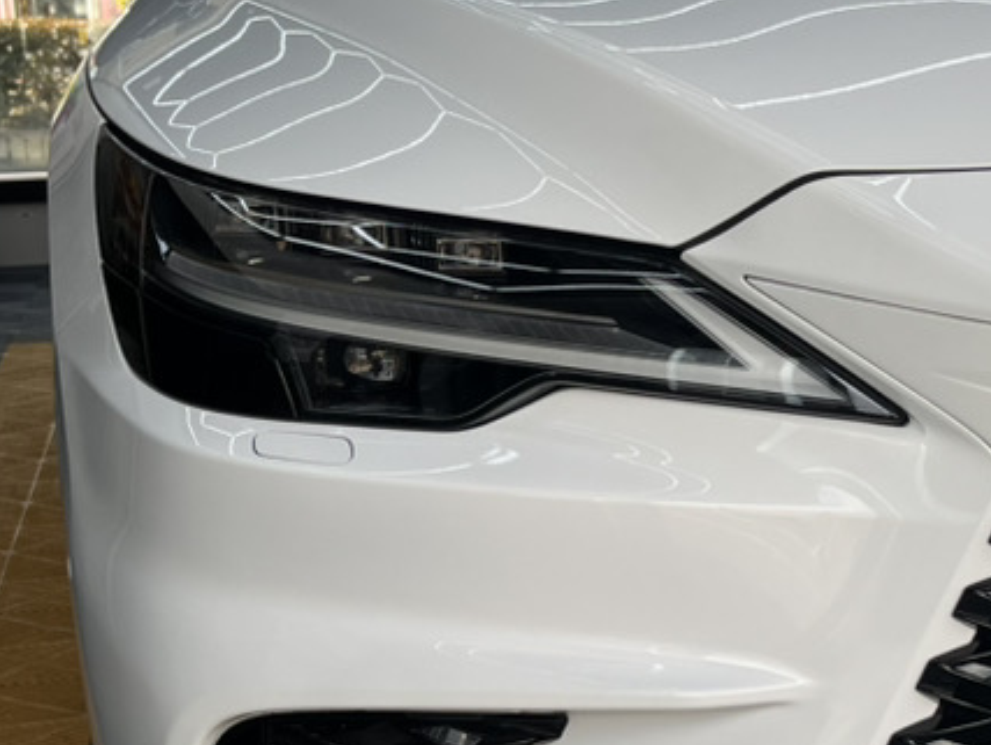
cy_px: 376
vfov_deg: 20.2
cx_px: 905
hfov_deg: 25.8
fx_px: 2092
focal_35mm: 73
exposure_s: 1/777
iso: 50
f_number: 1.6
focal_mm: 5.1
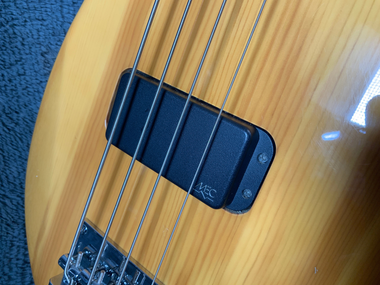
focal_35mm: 29
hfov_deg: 61.7
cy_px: 142
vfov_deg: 48.2
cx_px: 190
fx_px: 318
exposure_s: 1/62
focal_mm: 3
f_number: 1.8
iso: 64
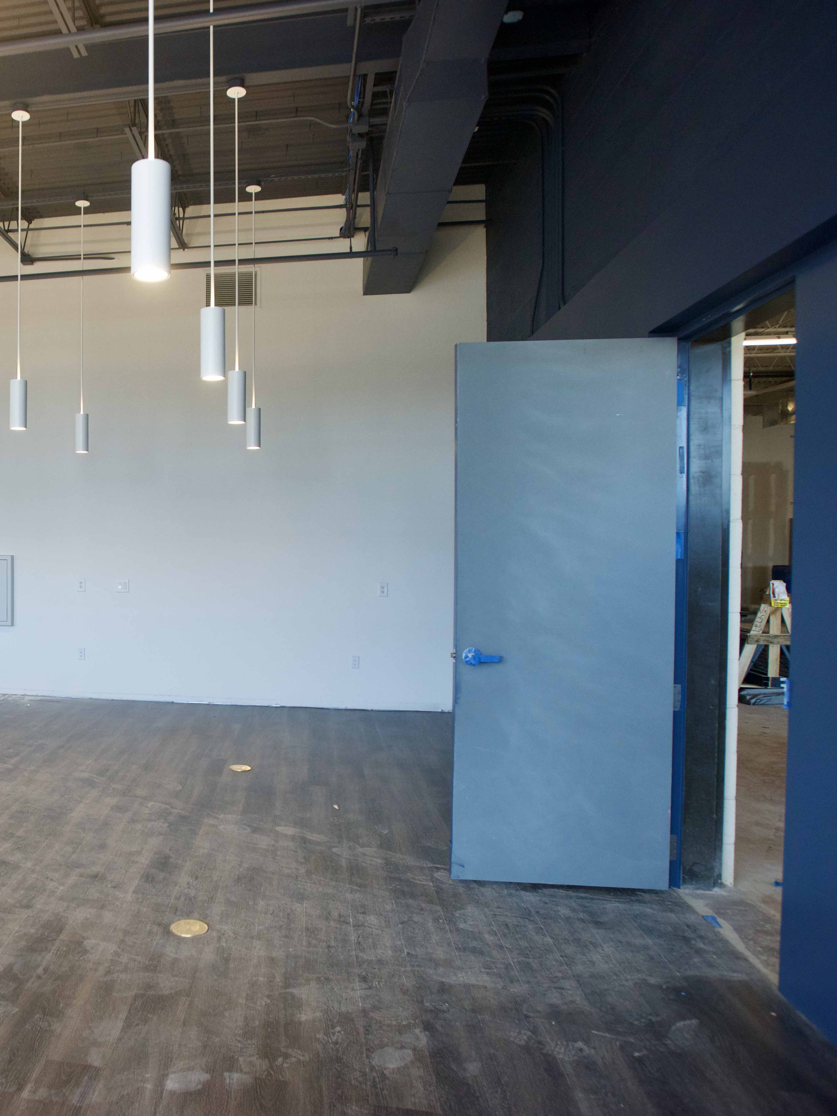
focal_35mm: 25
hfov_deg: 50.1
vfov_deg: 69.4
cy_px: 552
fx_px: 806
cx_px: 120
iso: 1250
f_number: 4
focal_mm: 17
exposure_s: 1/400
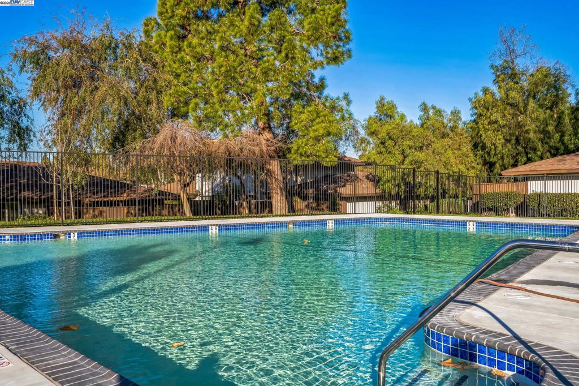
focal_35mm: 32
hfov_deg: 58.7
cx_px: 290
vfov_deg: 41.1
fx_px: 514
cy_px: 193
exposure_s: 1/200
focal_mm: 32
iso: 100
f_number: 8
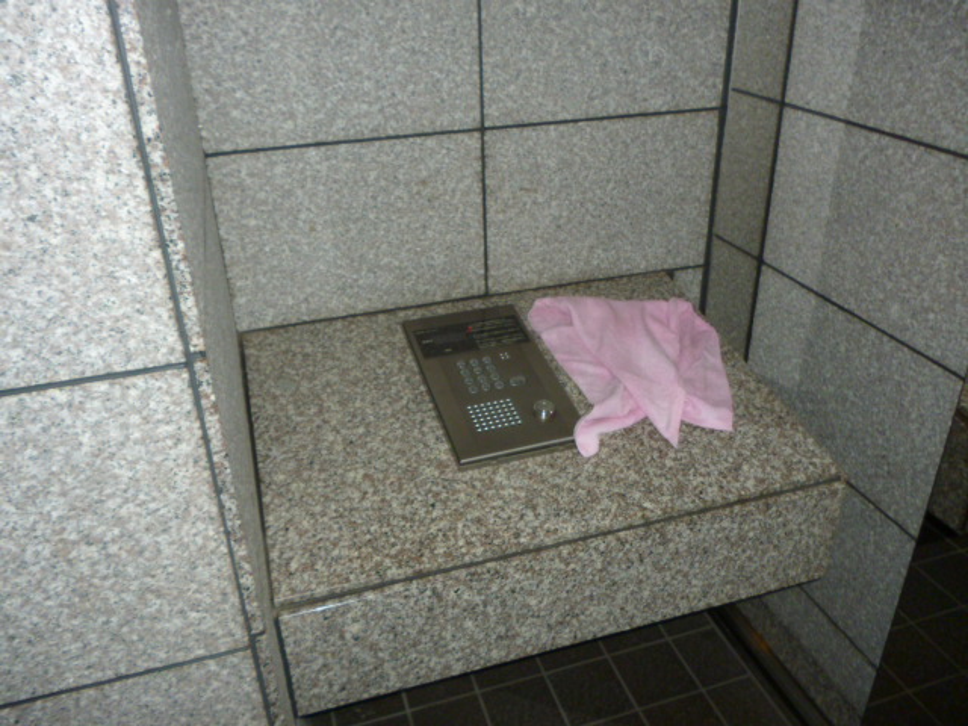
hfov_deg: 63.4
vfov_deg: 49.7
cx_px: 484
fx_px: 783
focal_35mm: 28
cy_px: 363
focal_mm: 5
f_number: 3.1
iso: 200
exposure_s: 1/60
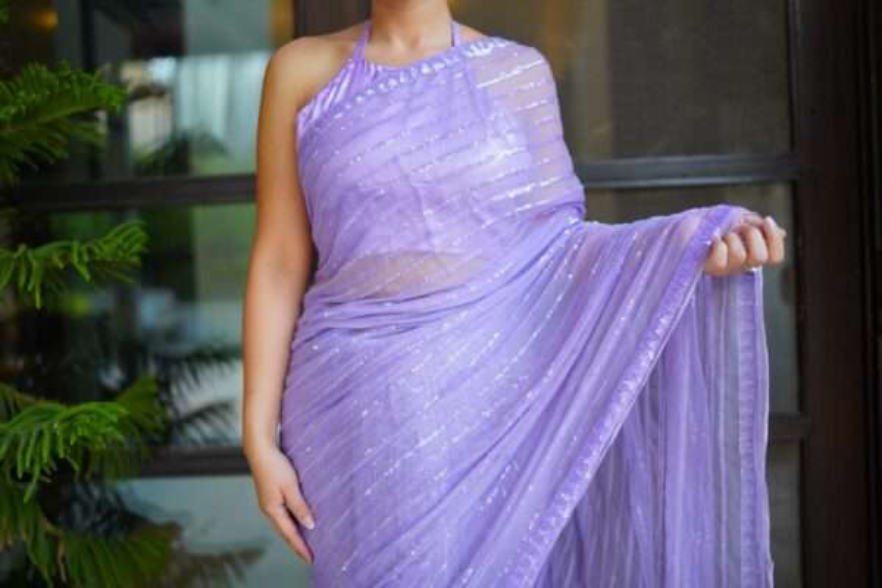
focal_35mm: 35
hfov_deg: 54.4
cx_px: 441
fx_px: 857
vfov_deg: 37.9
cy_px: 294
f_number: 1.4
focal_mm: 35
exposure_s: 1/1600
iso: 1250
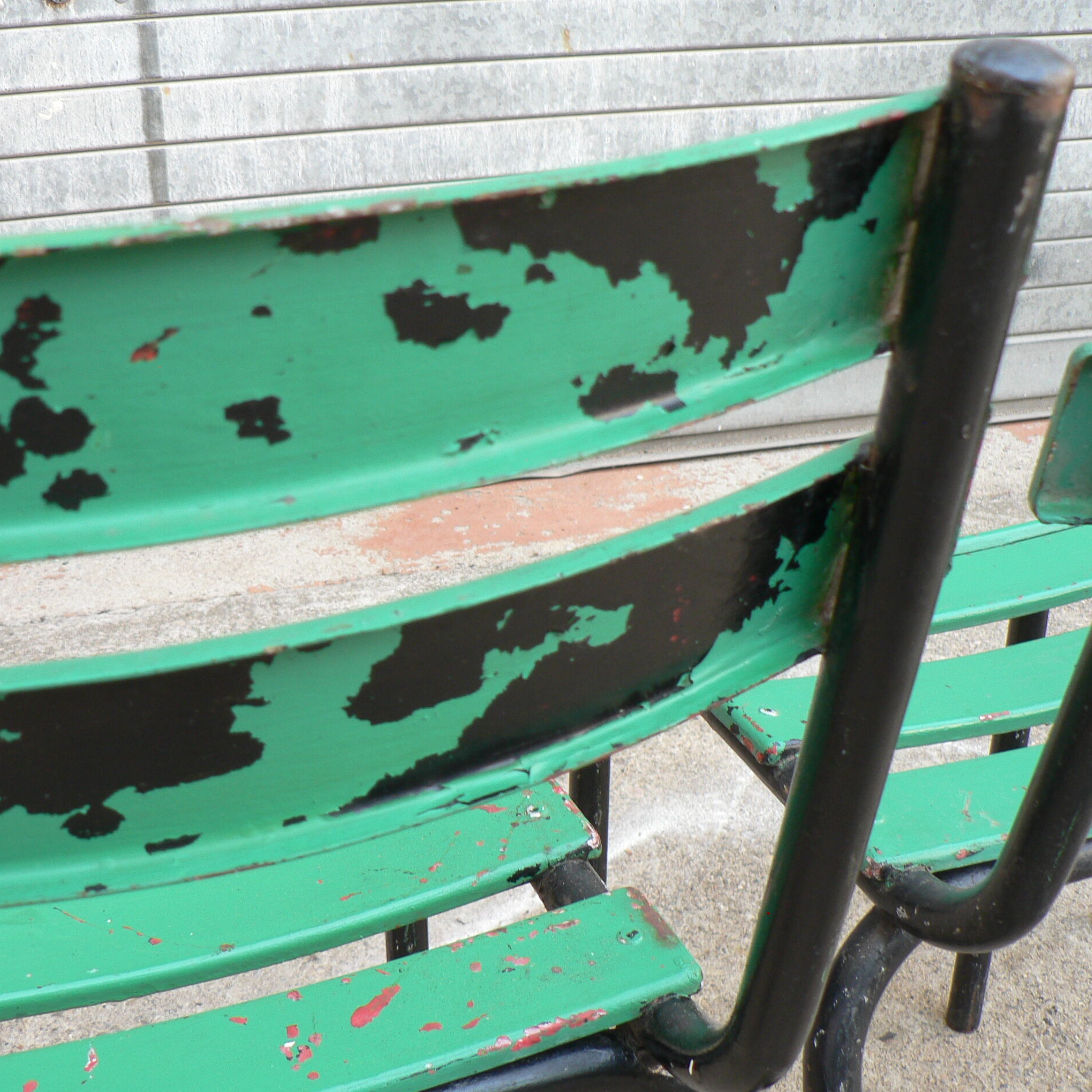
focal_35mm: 43
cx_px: 440
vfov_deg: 39.2
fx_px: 1535
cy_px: 548
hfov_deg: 39.0
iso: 80
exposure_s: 1/50
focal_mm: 6
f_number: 2.8
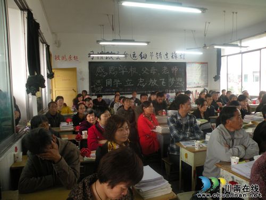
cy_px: 100
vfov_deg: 51.4
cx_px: 133
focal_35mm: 27
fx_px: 207
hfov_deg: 65.3
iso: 166
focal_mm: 4.7
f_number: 2.8
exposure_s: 1/54.4
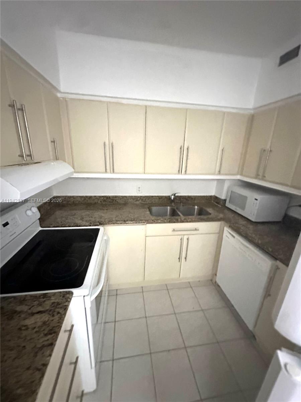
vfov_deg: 102.1
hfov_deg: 85.7
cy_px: 201
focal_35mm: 14
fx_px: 162
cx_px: 150
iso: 1250
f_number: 2.2
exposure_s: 1/34
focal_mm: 2.22
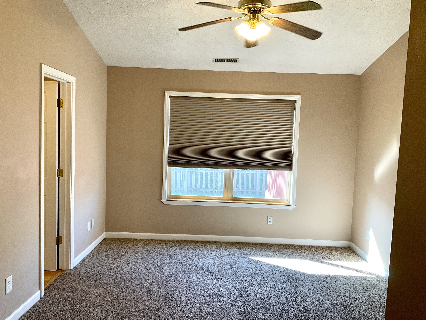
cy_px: 160
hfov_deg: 61.7
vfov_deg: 48.2
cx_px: 213
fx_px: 357
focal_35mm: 29
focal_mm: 3
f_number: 1.8
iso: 50
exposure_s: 1/60
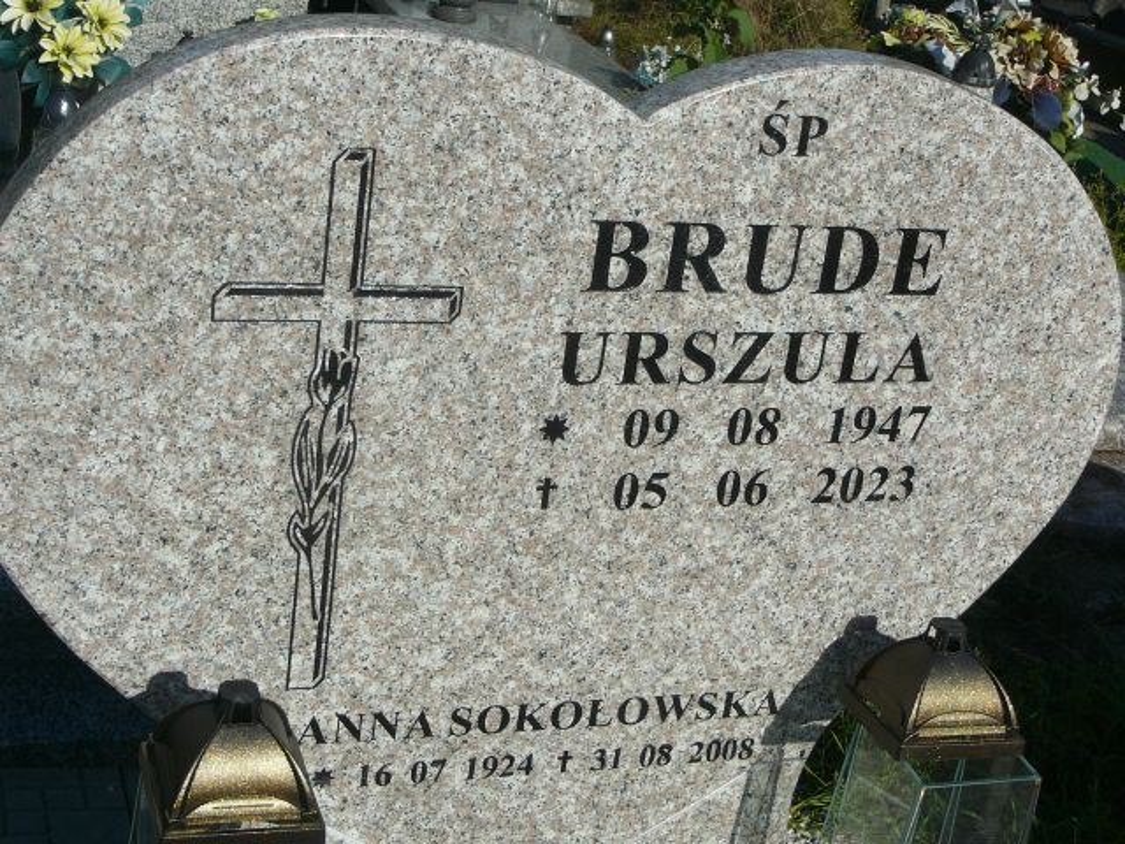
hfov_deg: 32.7
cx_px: 562
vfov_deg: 24.8
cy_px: 422
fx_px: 1917
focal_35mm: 59
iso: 80
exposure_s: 1/640
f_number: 5.6
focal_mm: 8.7
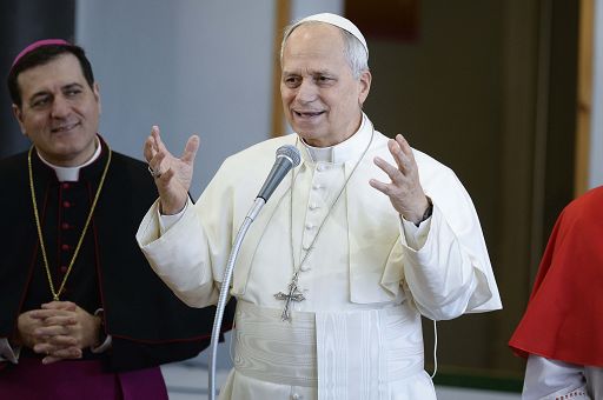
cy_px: 200
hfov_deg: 3.4
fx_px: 10037
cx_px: 302
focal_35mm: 600
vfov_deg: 2.3
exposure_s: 1/400
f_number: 4
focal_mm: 600
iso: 3200
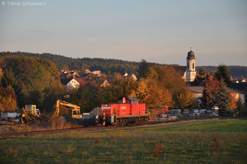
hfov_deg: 16.1
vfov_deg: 10.7
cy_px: 82
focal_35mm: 128
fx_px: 874
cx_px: 124
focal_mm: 85
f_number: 5.6
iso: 250
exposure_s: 1/320
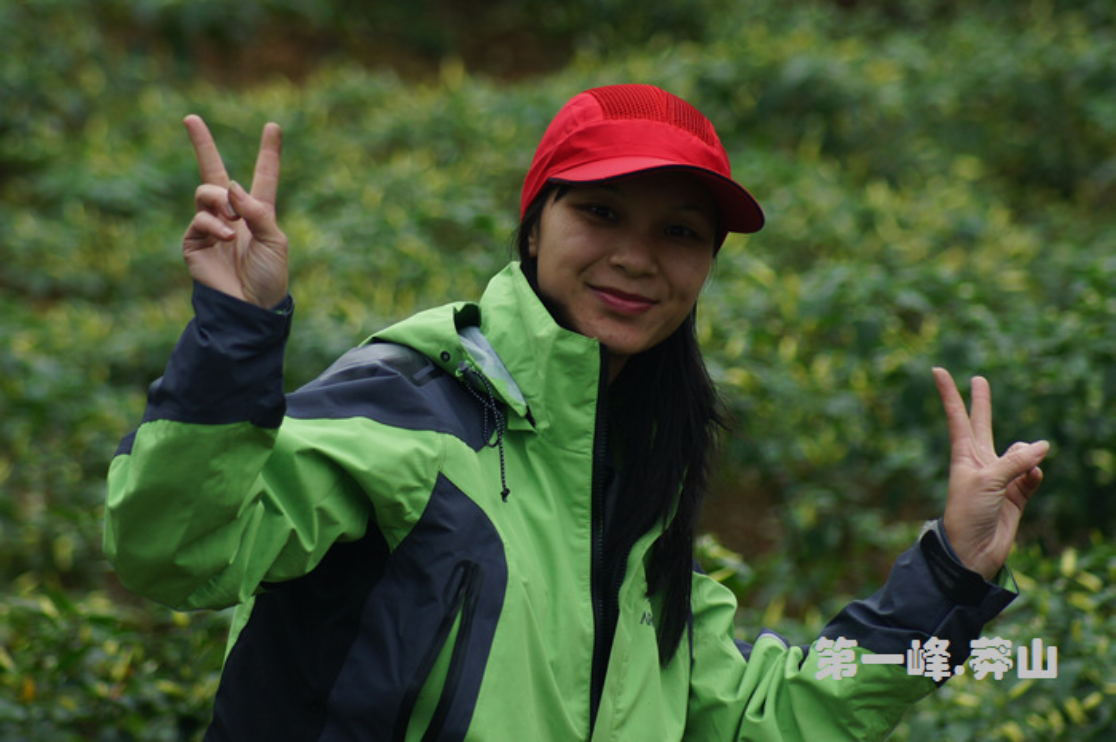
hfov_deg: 6.9
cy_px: 371
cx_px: 558
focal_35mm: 300
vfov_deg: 4.6
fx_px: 9289
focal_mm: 200
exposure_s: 1/320
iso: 200
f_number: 5.6
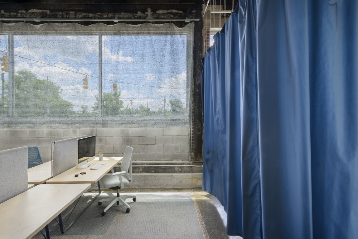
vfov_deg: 70.5
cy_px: 120
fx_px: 169
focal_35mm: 17
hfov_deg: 93.3
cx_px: 179
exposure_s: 1.3
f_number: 18
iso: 50
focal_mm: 17
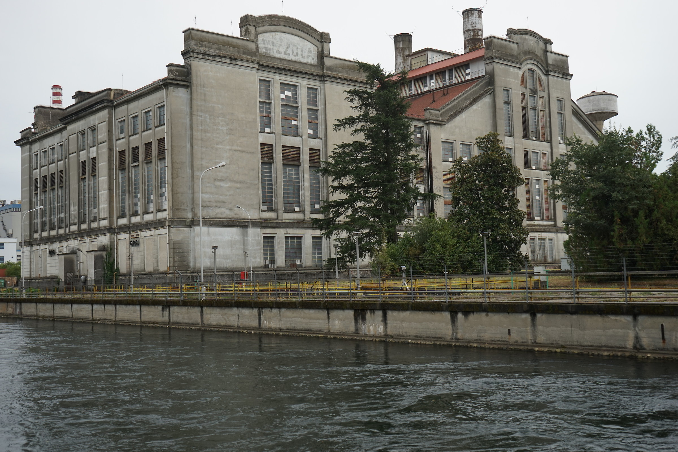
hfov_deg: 49.6
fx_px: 734
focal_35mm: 39
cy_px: 226
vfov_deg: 34.2
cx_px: 339
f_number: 7.1
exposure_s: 1/250
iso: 250
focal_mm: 39
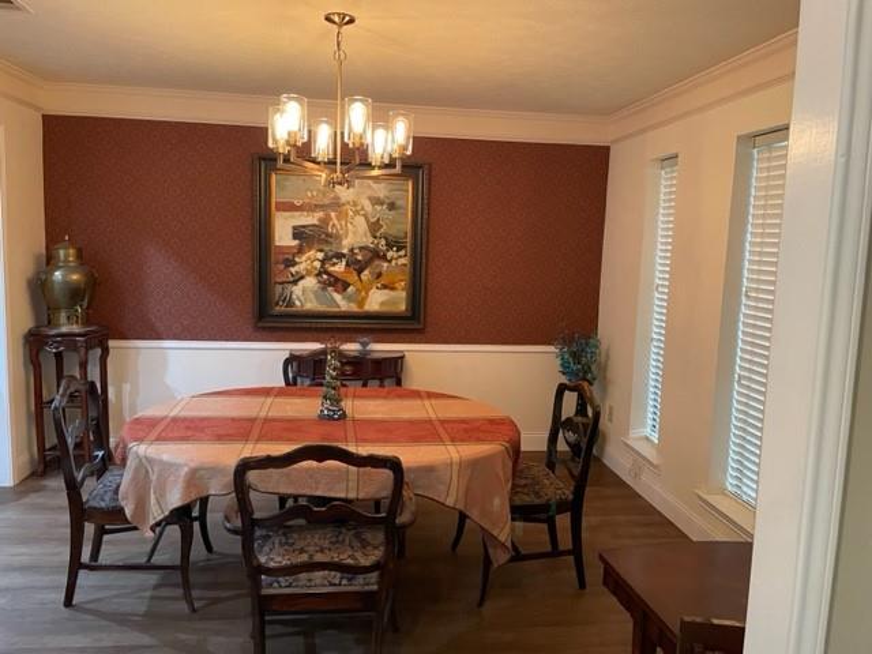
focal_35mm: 26
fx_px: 655
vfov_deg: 53.1
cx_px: 436
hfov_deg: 67.3
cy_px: 327
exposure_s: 1/60
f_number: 1.6
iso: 400
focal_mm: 4.2
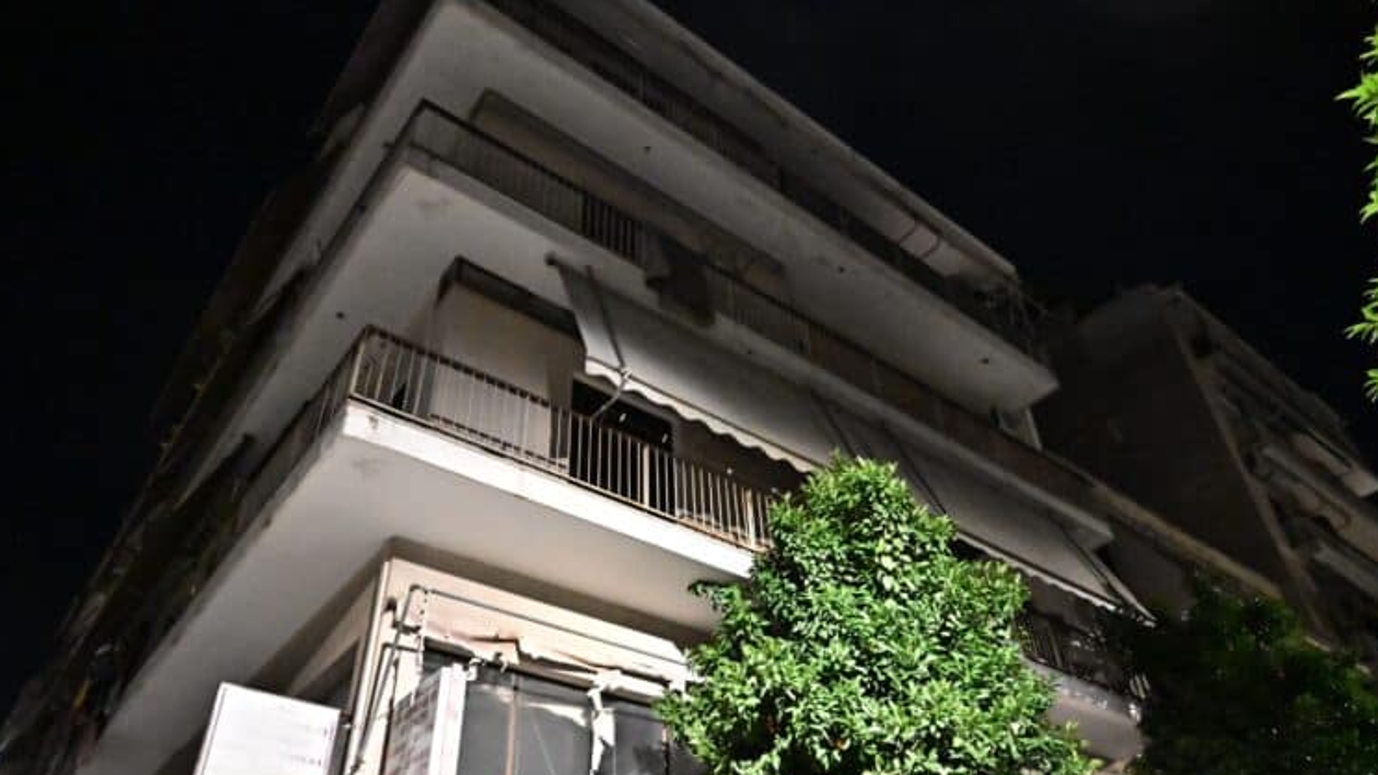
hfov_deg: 71.9
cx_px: 692
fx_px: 950
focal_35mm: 26
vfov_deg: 44.4
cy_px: 413
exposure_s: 1/100
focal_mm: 24
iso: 10000
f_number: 4
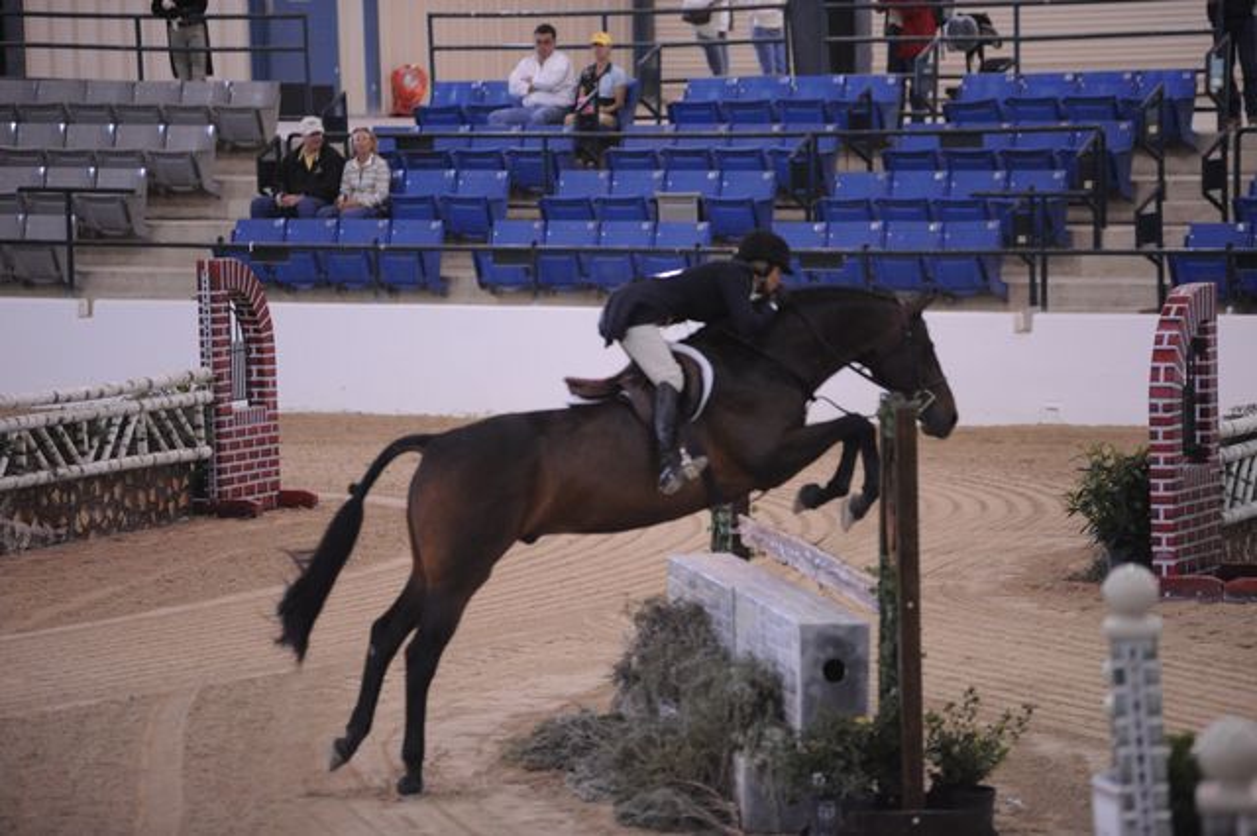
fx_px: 6979
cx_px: 628
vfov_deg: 6.9
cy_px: 418
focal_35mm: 200
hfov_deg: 10.3
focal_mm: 200
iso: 5000
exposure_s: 1/400
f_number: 2.8
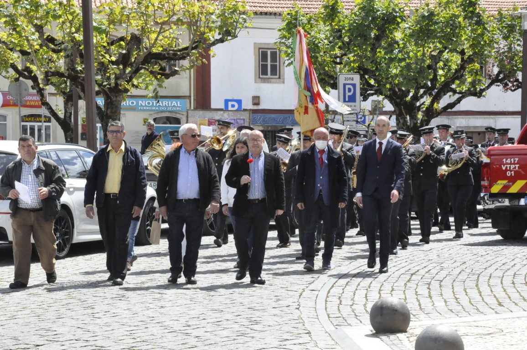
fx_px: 1535
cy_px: 175
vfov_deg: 13.0
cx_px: 264
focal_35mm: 105
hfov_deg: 19.5
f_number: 14
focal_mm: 70
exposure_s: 1/2500
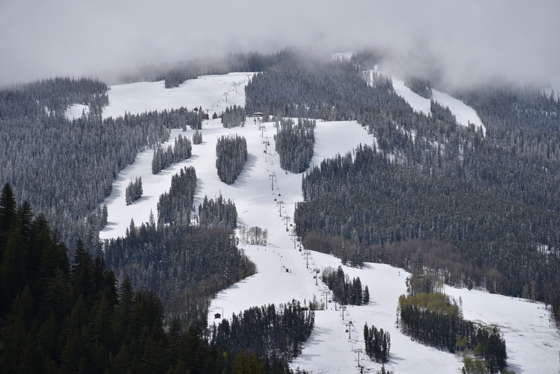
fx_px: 4667
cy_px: 187
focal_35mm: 300
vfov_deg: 4.6
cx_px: 280
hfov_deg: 6.9
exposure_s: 1/640
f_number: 11
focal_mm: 300
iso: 100
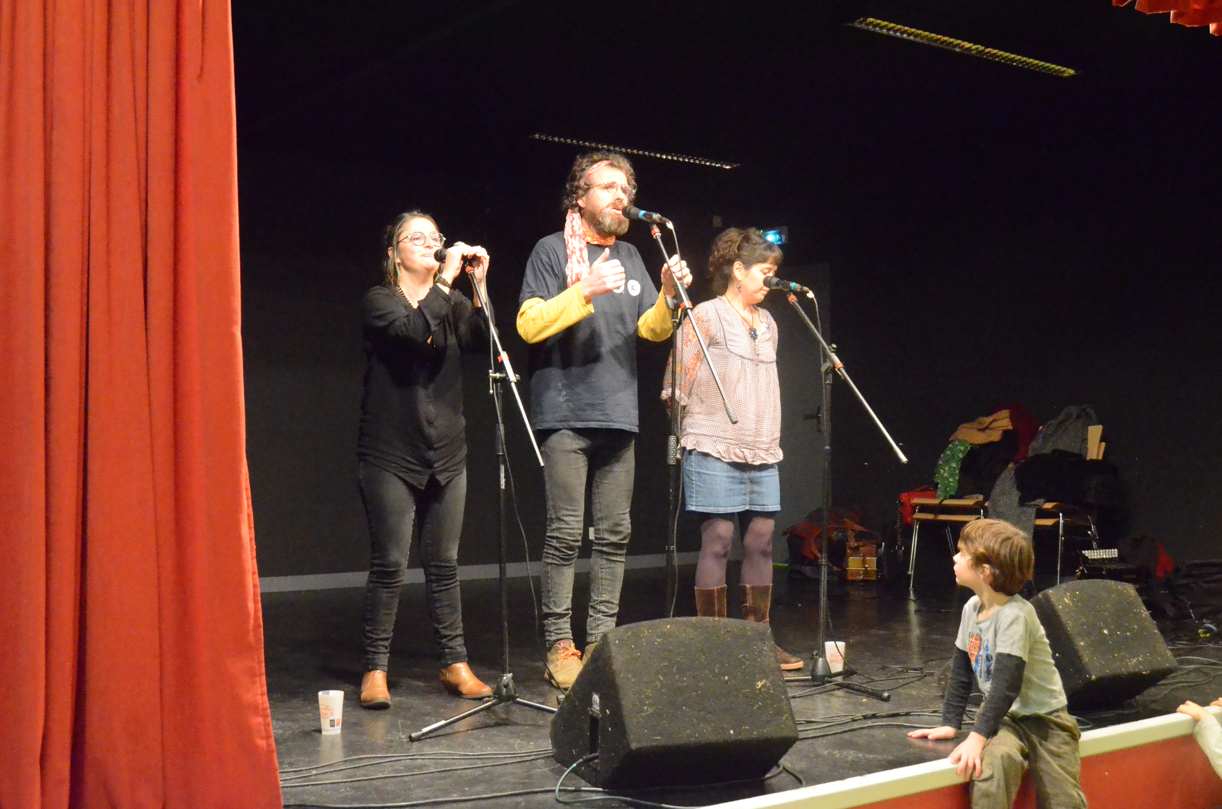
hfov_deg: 48.0
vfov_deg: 32.9
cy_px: 404
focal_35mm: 40
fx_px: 1372
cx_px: 611
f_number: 5.6
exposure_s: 1/125
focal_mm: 27
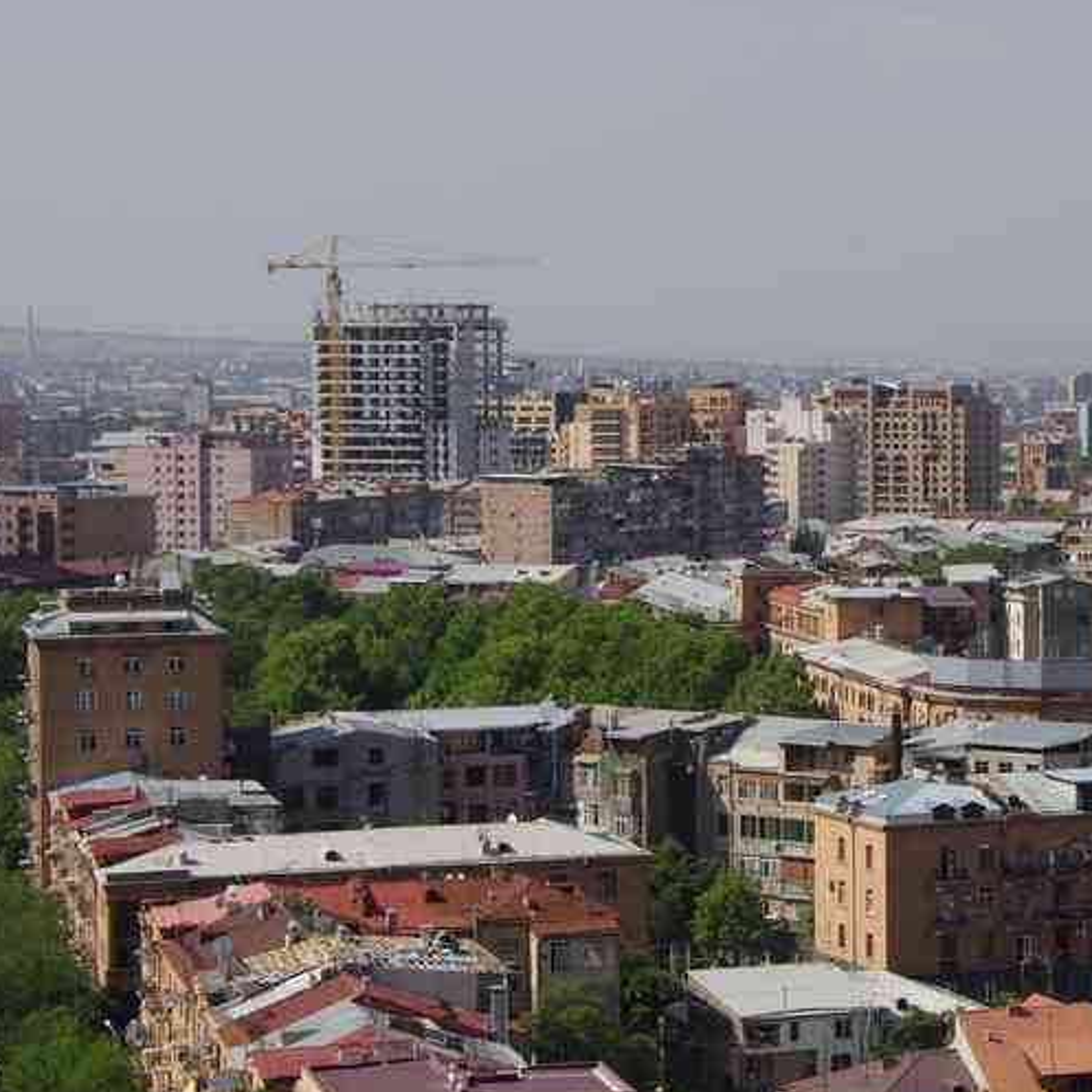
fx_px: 4390
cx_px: 944
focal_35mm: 123
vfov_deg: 14.2
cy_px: 475
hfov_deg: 14.1
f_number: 11
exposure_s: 1/100
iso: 200
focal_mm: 47.5
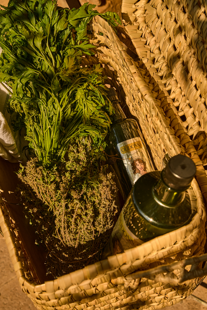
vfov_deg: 31.4
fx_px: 553
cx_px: 104
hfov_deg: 21.2
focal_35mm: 64
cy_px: 155
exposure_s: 1/125
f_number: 11
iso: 100
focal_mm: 64.1
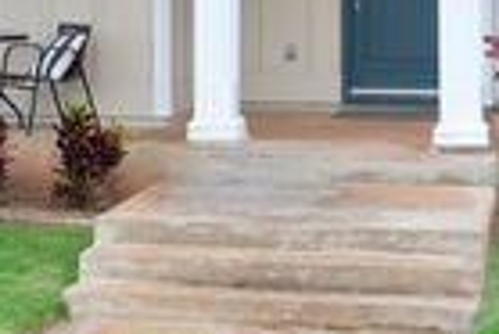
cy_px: -221
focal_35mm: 104
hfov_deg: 19.5
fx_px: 1443
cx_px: 136
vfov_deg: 12.3
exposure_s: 1/125
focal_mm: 19.6
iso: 160
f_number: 4.5
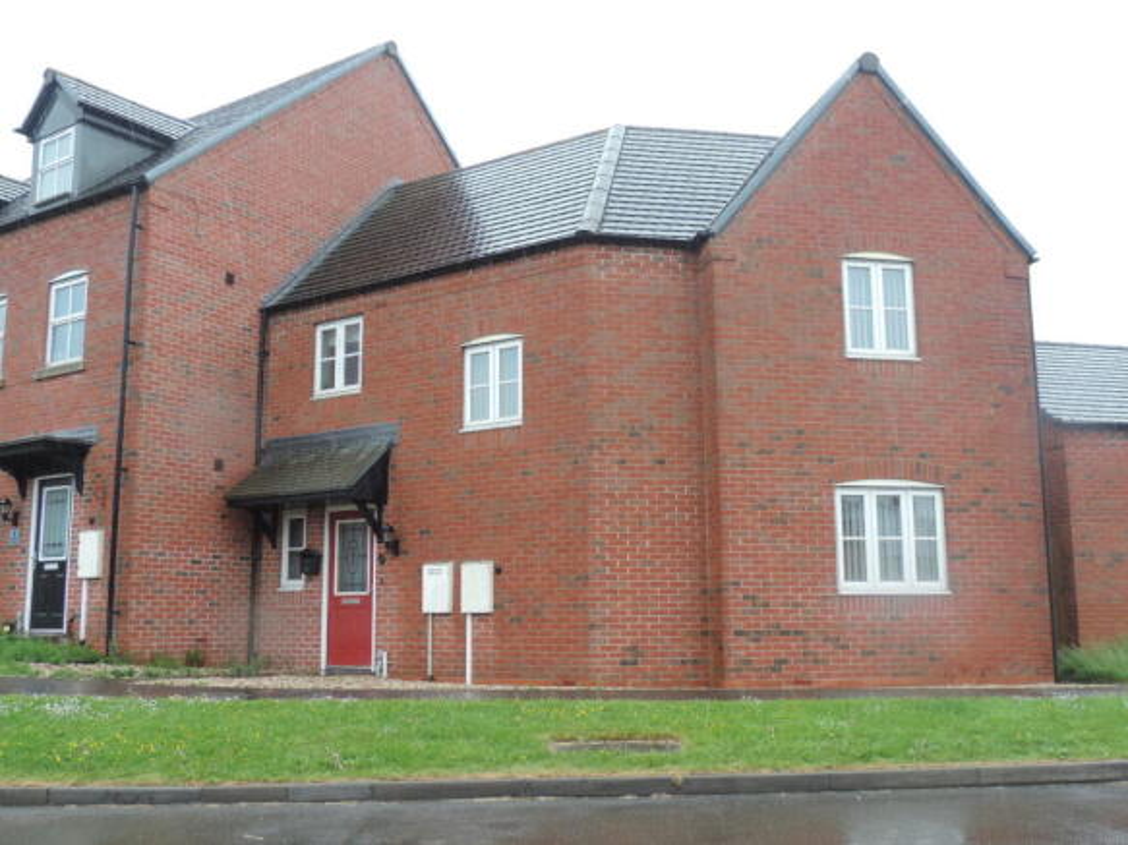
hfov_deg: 52.6
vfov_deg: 40.7
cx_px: 564
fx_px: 1140
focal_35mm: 35
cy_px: 422
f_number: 3.3
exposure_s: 1/100
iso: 80
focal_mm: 6.2
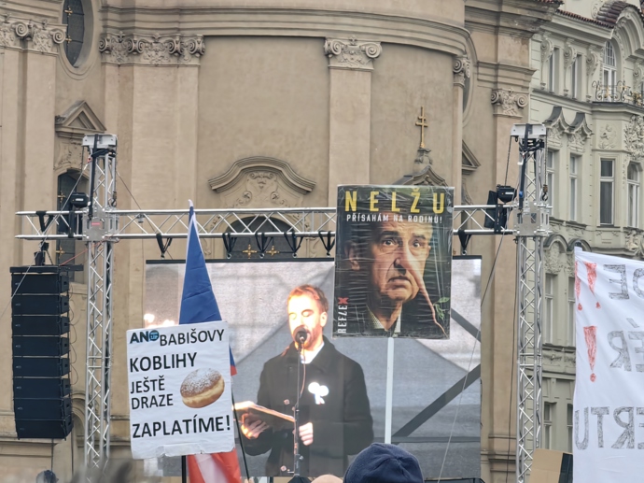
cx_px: 322
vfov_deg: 6.4
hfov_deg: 8.5
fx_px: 4333
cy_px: 242
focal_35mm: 233
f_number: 3.5
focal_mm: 16.85
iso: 160
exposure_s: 1/33.3
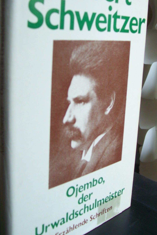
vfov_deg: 40.2
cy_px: 97
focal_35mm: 49
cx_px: 95
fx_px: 321
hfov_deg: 27.4
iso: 80
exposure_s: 1/30
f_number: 2.7
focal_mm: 5.6
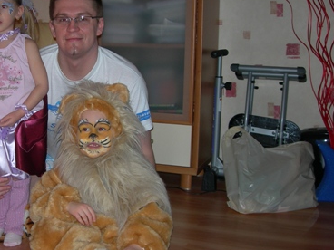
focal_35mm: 62
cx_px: 67
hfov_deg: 30.4
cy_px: 132
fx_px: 598
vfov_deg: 23.6
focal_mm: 7.8
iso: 50
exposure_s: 1/60.1
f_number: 2.8
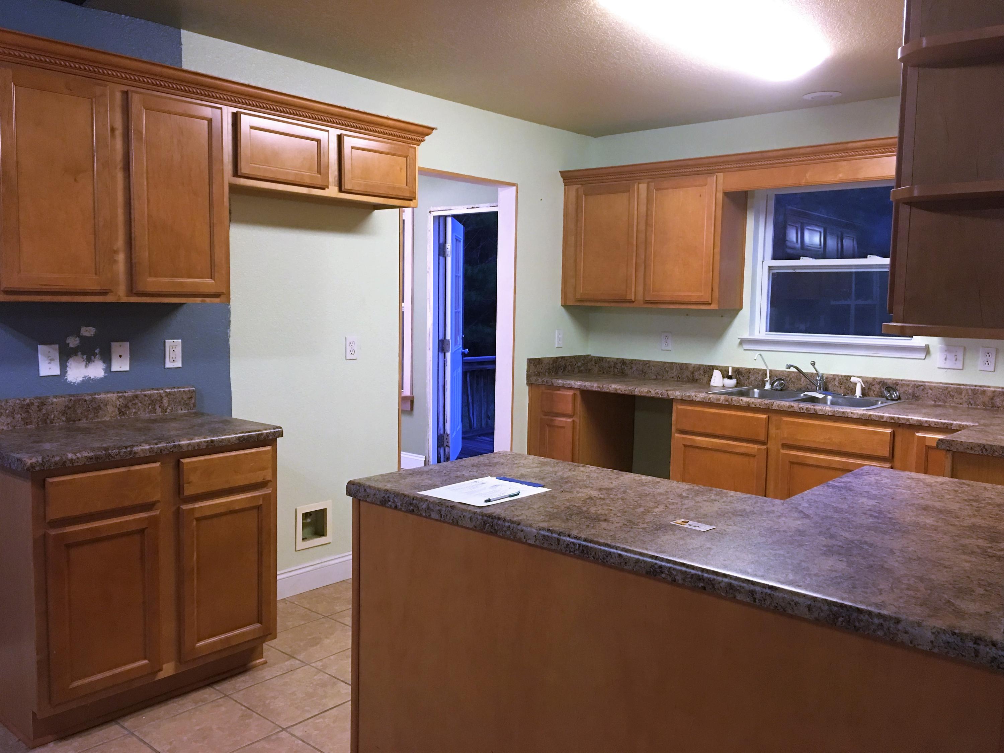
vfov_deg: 48.2
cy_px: 376
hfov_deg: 61.7
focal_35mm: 29
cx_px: 502
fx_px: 841
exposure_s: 1/10
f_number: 2.2
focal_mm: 4.15
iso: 80
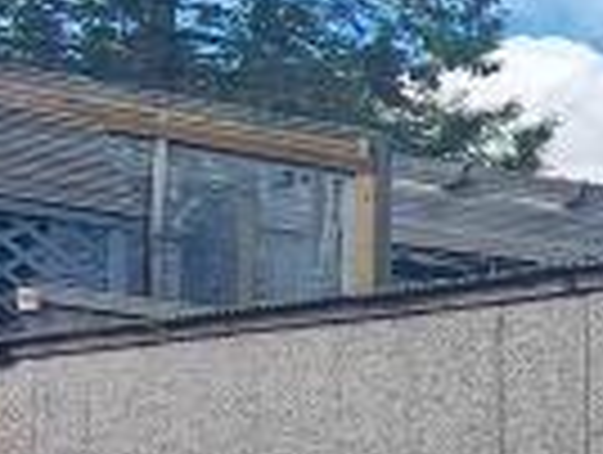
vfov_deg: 14.3
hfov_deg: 9.7
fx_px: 1728
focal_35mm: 99
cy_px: 598
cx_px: 2084
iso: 50
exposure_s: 1/540
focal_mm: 1.82
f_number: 2
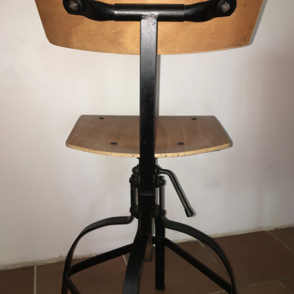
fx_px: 336
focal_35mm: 35
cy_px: 111
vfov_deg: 46.8
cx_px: 147
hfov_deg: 47.2
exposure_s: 1/17
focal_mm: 4.15
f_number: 2.2
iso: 25
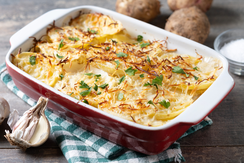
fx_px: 610
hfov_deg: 22.6
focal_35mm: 90
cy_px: 82
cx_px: 122
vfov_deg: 15.2
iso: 100
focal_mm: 60
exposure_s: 1/200
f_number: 4.5
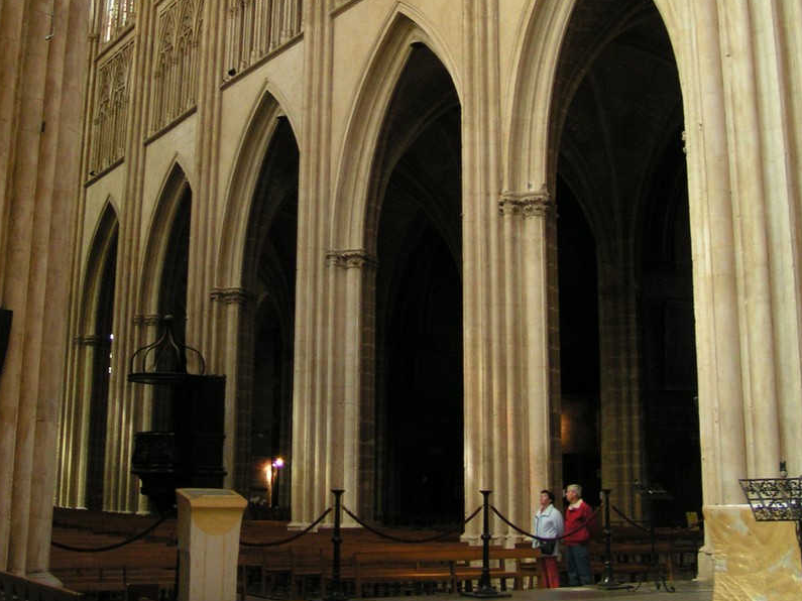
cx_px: 400
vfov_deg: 27.9
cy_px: 113
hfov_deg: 37.5
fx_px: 1181
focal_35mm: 51
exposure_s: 1/13
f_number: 2.8
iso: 200
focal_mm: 5.8
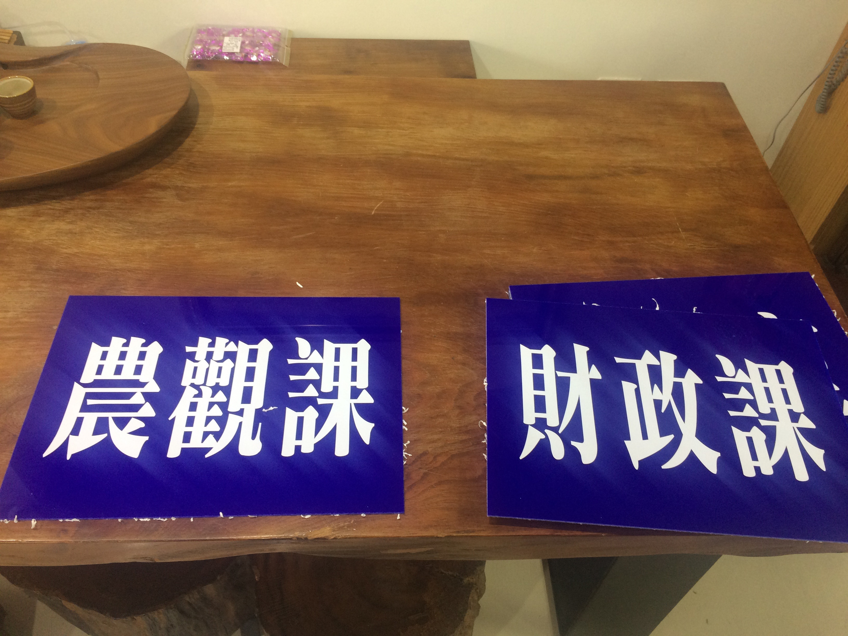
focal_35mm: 29
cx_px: 424
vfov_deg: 48.2
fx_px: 710
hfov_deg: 61.7
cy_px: 318
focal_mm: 4.15
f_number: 2.2
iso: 100
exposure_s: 1/30
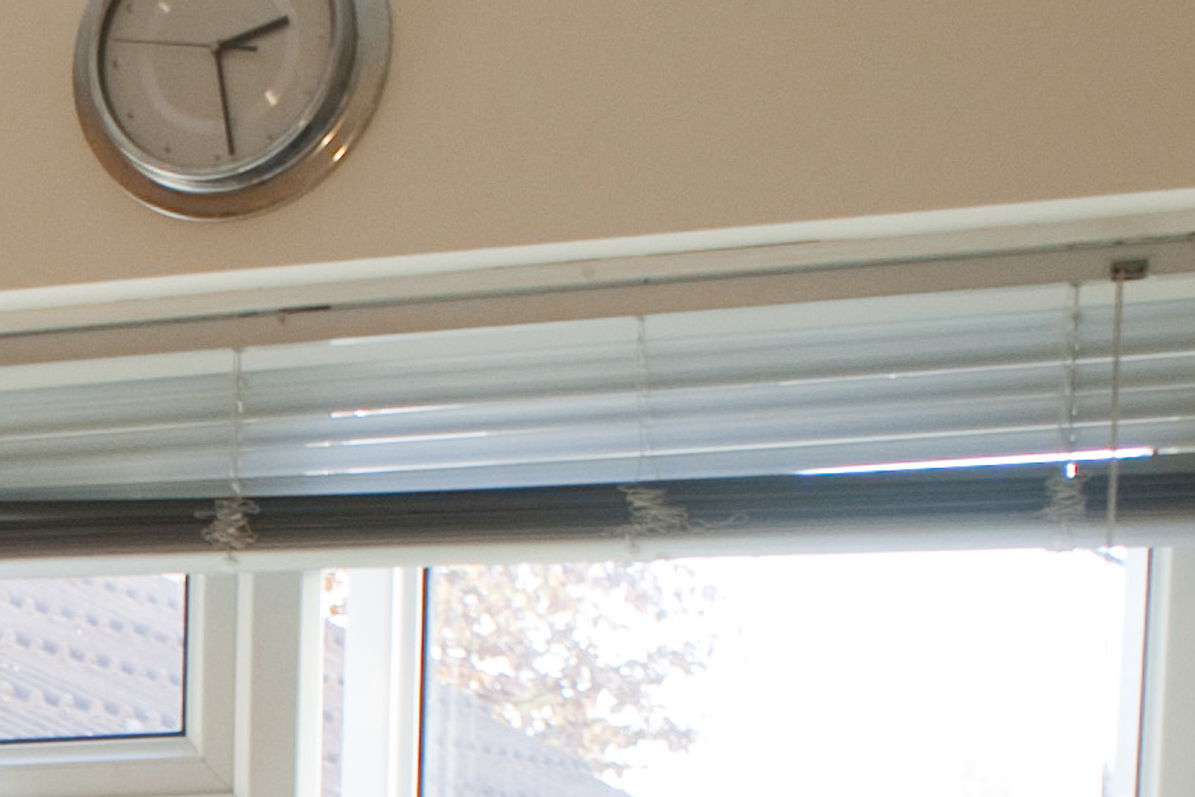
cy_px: 1973
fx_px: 4515
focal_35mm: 136
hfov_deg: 13.4
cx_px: -1038
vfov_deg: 9.0
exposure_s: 1/40
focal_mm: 20
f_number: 4
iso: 200
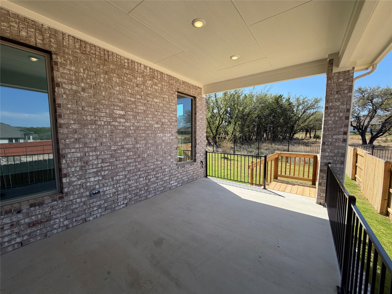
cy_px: 147
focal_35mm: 14
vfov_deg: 85.7
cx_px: 196
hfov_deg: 102.1
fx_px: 159
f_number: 2.2
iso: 40
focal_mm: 2.22
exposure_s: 1/651
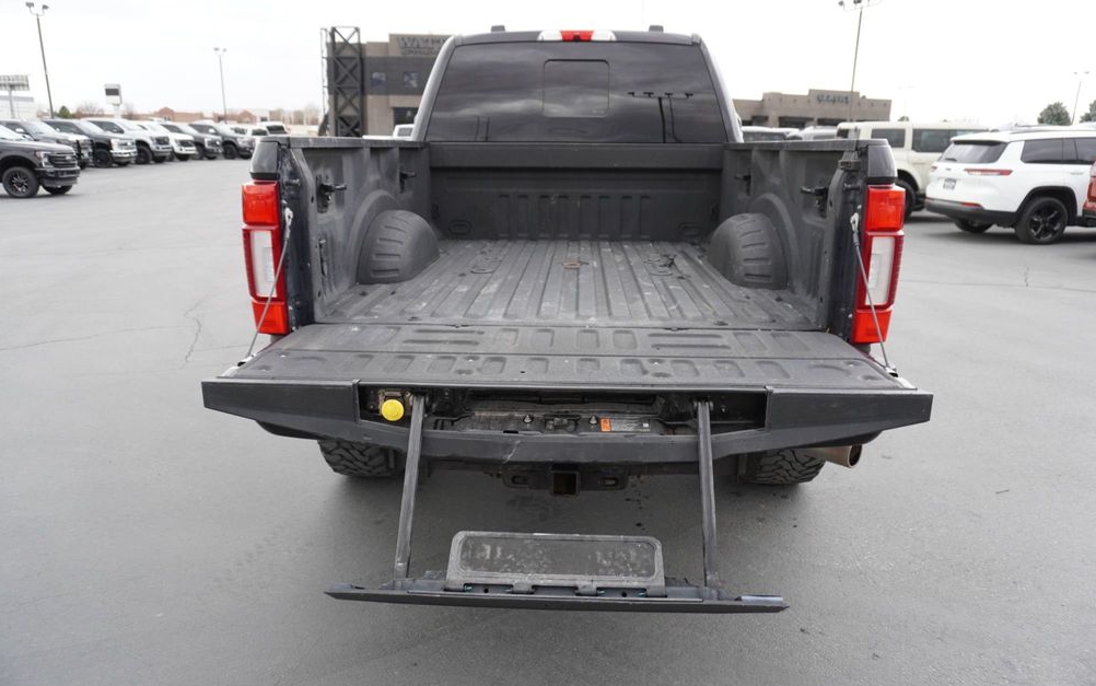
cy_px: 341
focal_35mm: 25
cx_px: 545
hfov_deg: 72.5
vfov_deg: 49.3
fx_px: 747
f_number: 4
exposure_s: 1/160
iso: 640
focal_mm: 16
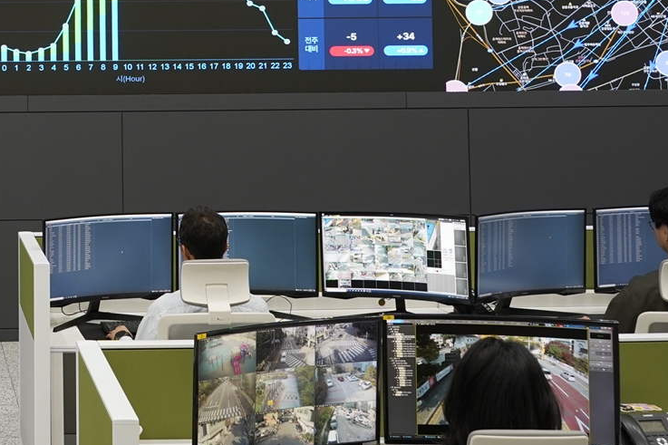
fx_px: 1410
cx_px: -56
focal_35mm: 76
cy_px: -40
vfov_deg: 17.4
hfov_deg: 24.9
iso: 640
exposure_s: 1/30
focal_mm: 28
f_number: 5.6
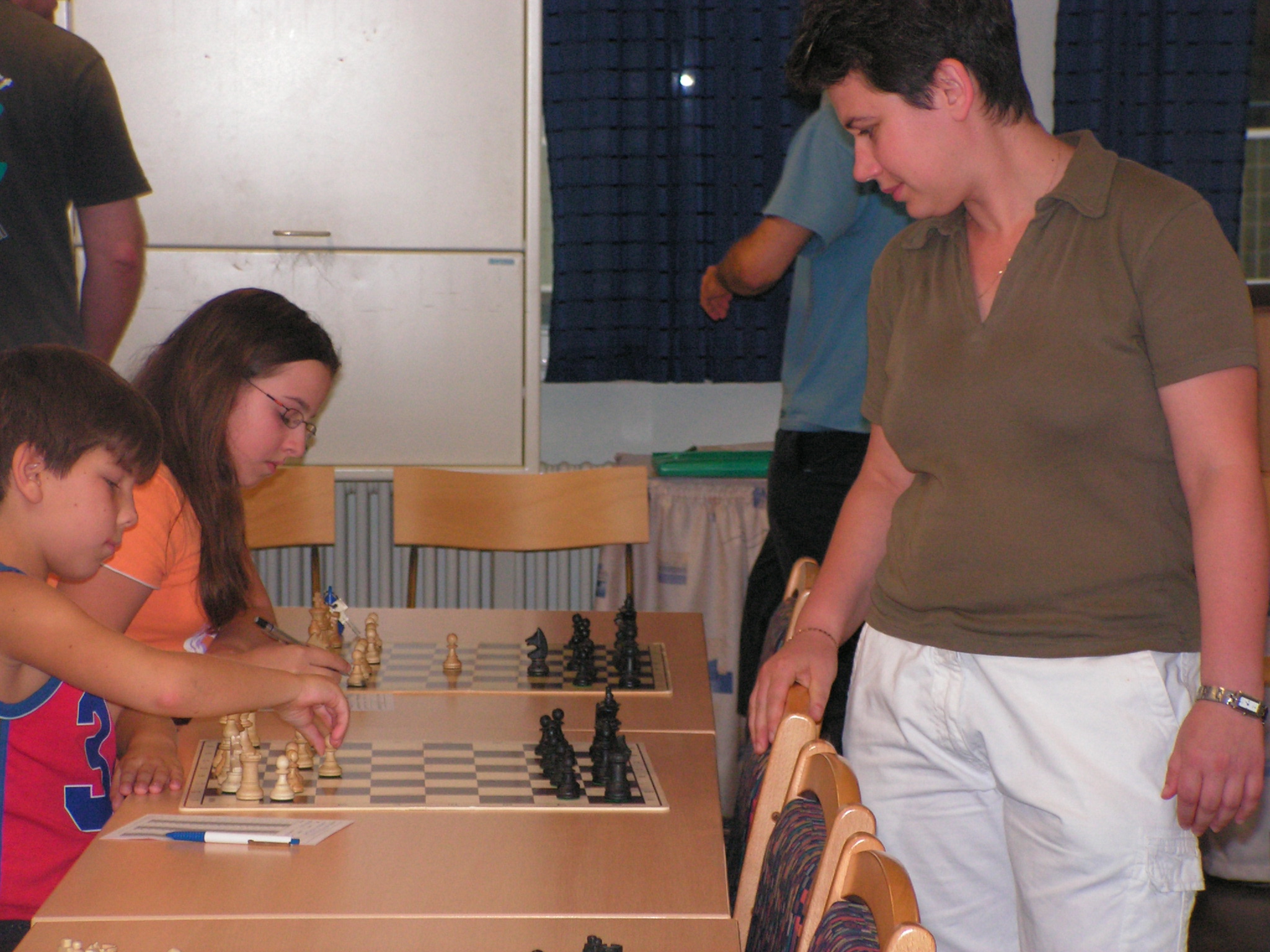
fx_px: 4329
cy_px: 476
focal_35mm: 118
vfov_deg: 12.6
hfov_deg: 16.7
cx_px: 635
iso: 200
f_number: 3.4
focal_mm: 19.8
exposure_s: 1/125
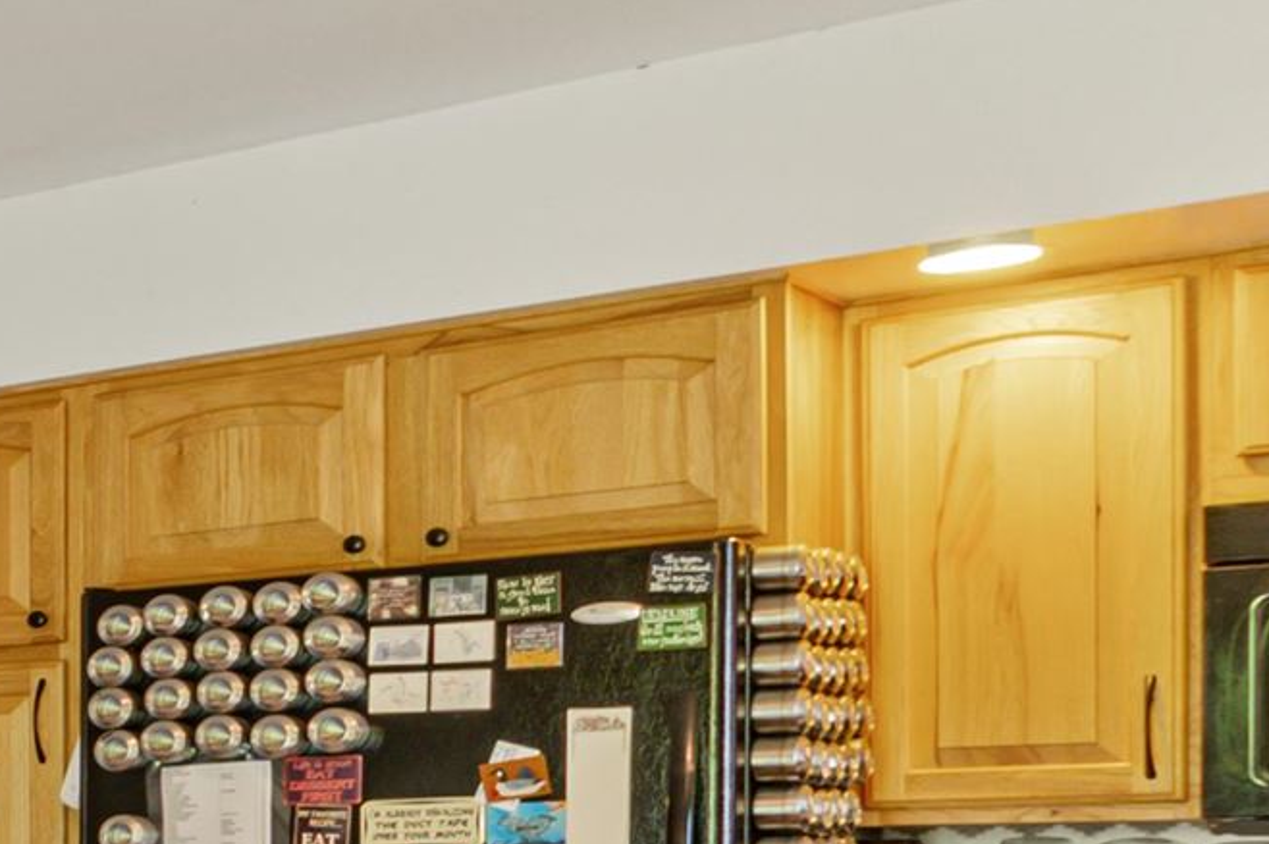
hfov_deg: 16.5
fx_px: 2466
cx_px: -1570
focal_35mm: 70
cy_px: 913
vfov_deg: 18.7
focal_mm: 10
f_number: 8
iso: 100
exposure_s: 1/1.67
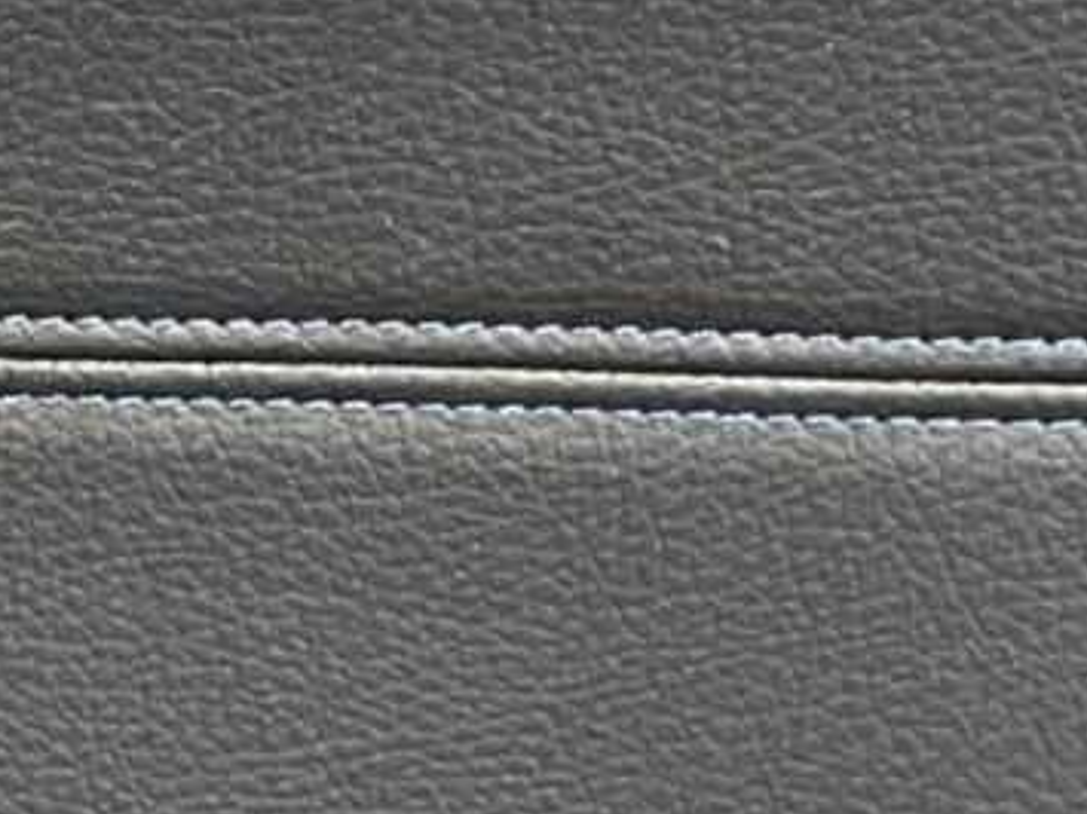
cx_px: -15
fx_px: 4709
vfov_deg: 9.9
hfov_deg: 13.0
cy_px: 239
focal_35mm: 150
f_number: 1.6
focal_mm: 4.2
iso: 500
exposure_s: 1/33
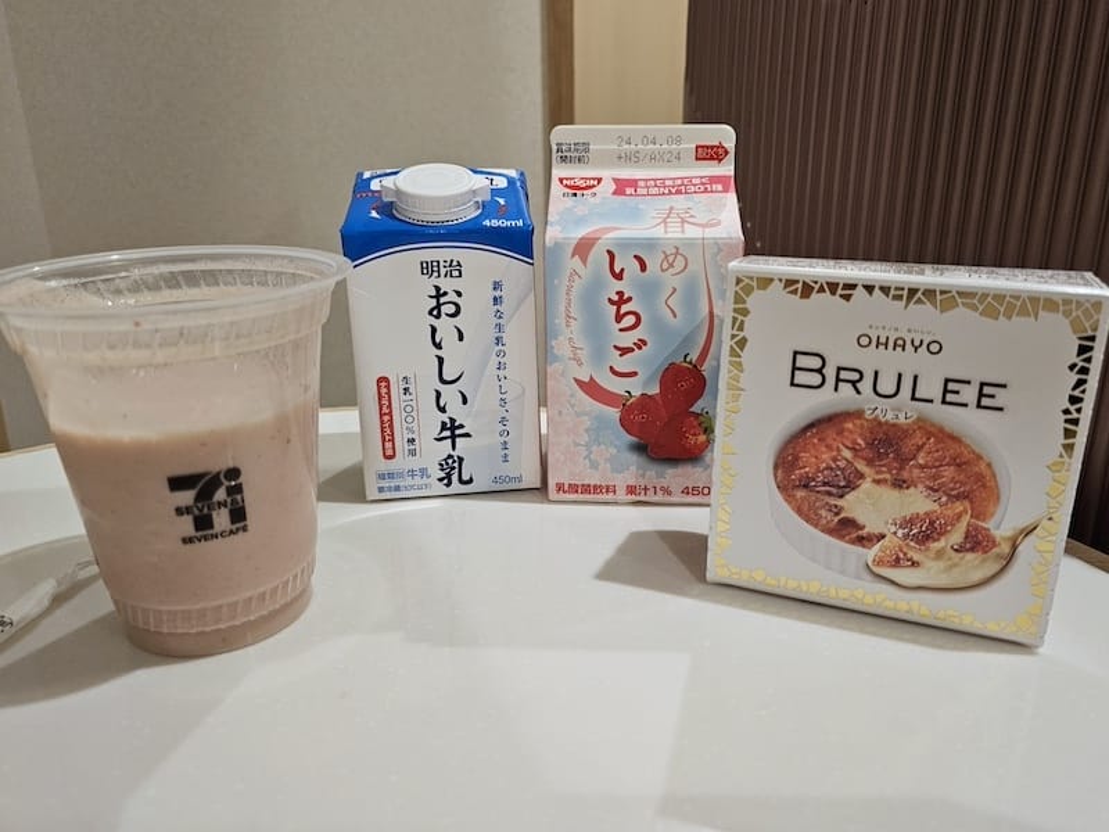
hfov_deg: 73.9
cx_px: 554
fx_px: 737
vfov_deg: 58.9
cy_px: 416
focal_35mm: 23
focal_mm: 6.3
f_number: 1.7
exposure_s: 1/120
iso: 640
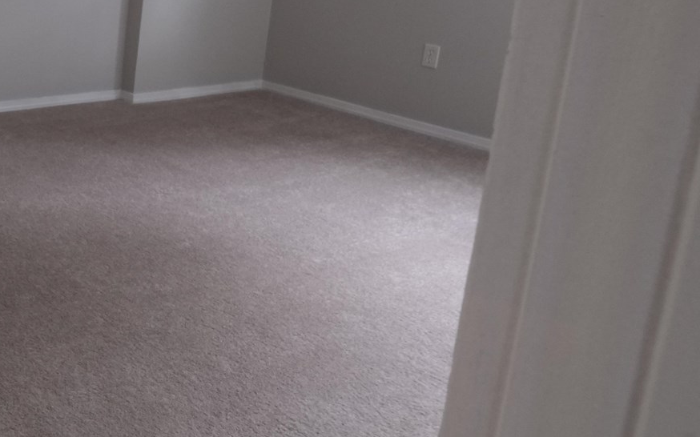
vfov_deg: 28.4
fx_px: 820
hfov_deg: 34.3
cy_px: 22
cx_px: -191
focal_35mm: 43
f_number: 11
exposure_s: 1/10
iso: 1000
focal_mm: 12
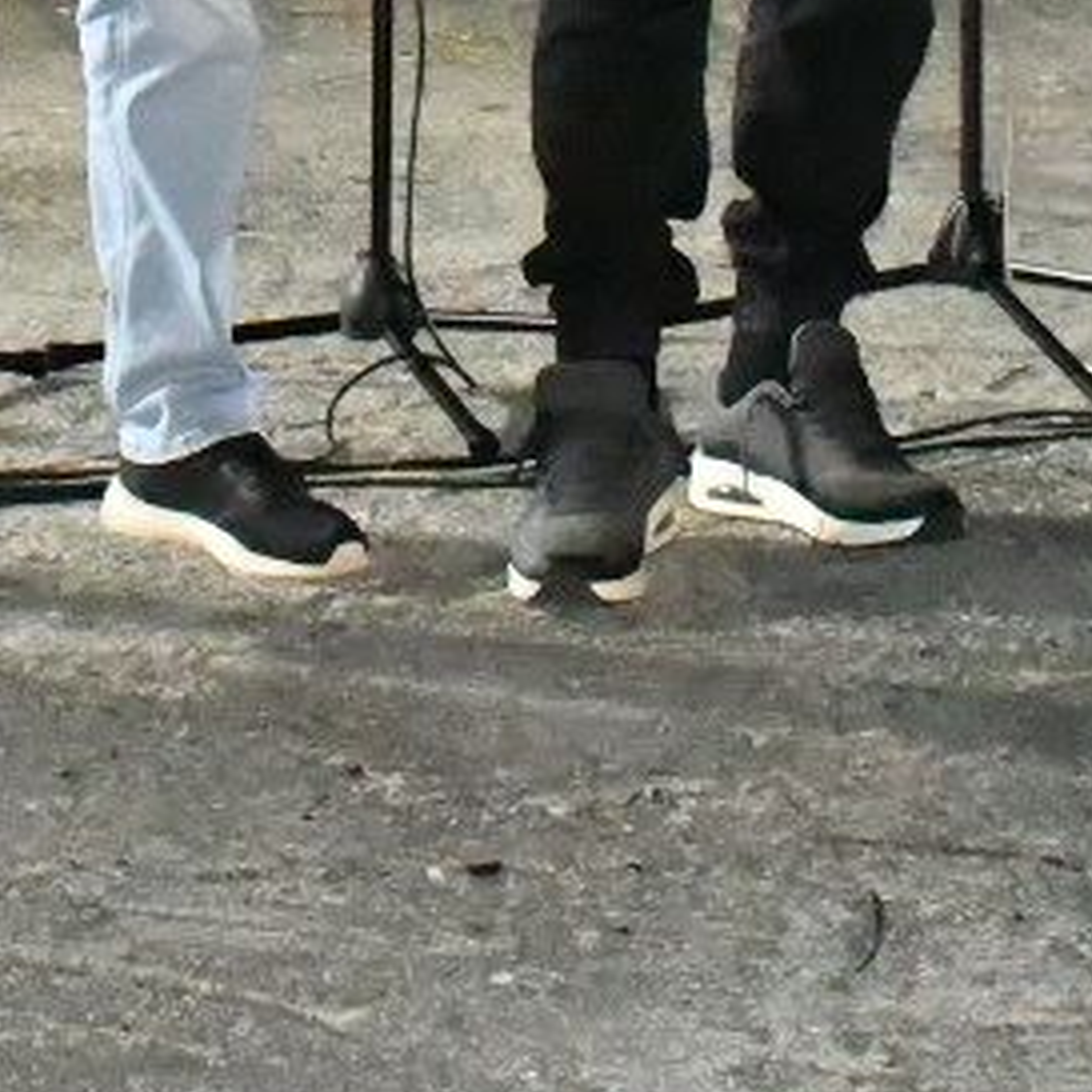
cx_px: 348
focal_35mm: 136
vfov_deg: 11.9
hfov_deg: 12.8
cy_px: -852
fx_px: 4854
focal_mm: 18
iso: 18000
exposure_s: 1/60
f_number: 7.1
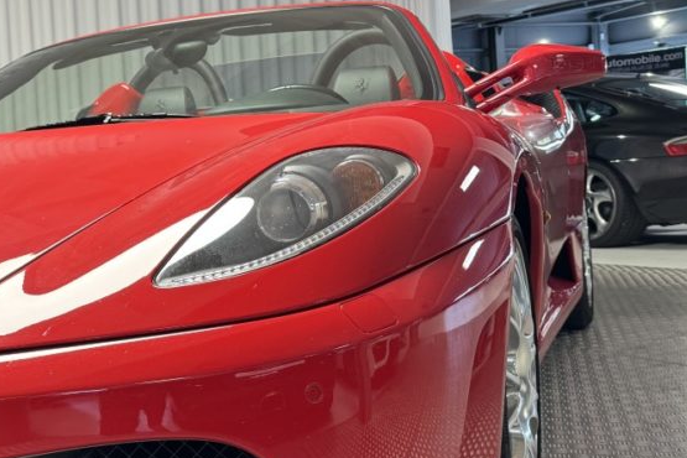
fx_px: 1030
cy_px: 199
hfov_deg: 34.3
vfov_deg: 25.0
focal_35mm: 54
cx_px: 36
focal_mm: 6.76
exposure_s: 1/50
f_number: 1.78
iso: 200
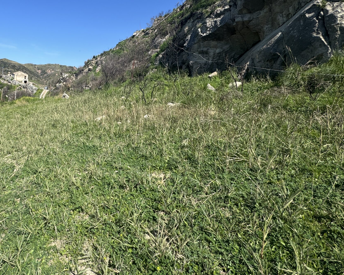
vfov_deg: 64.1
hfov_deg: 73.2
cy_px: 94
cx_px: 94
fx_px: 214
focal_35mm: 21
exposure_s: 1/1709
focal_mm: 2.22
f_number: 2.2
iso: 50
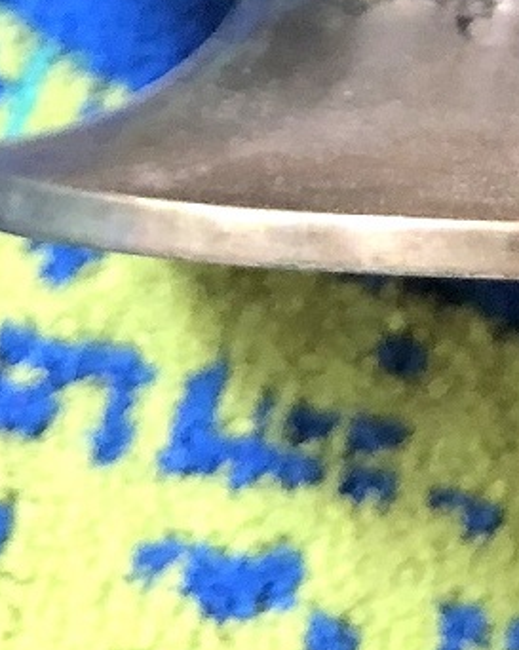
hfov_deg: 12.5
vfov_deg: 13.7
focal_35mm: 121
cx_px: 584
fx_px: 2326
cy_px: -629
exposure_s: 1/15
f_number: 1.8
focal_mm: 4
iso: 100
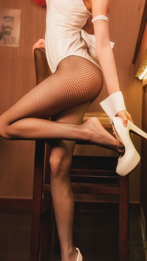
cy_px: 63
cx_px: 137
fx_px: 582
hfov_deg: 14.2
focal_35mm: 84
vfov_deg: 25.0
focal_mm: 40
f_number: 2.8
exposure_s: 1/125
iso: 1600
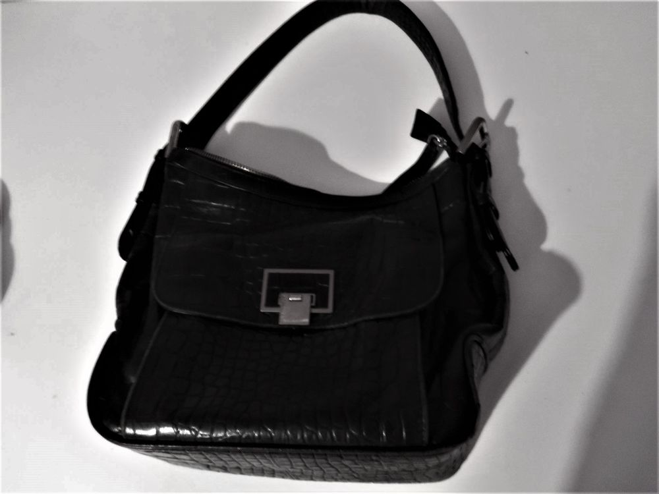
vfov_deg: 49.7
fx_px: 533
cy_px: 247
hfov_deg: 63.4
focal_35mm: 28
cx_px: 330
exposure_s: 1/5
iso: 400
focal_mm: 5.1
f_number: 3.9
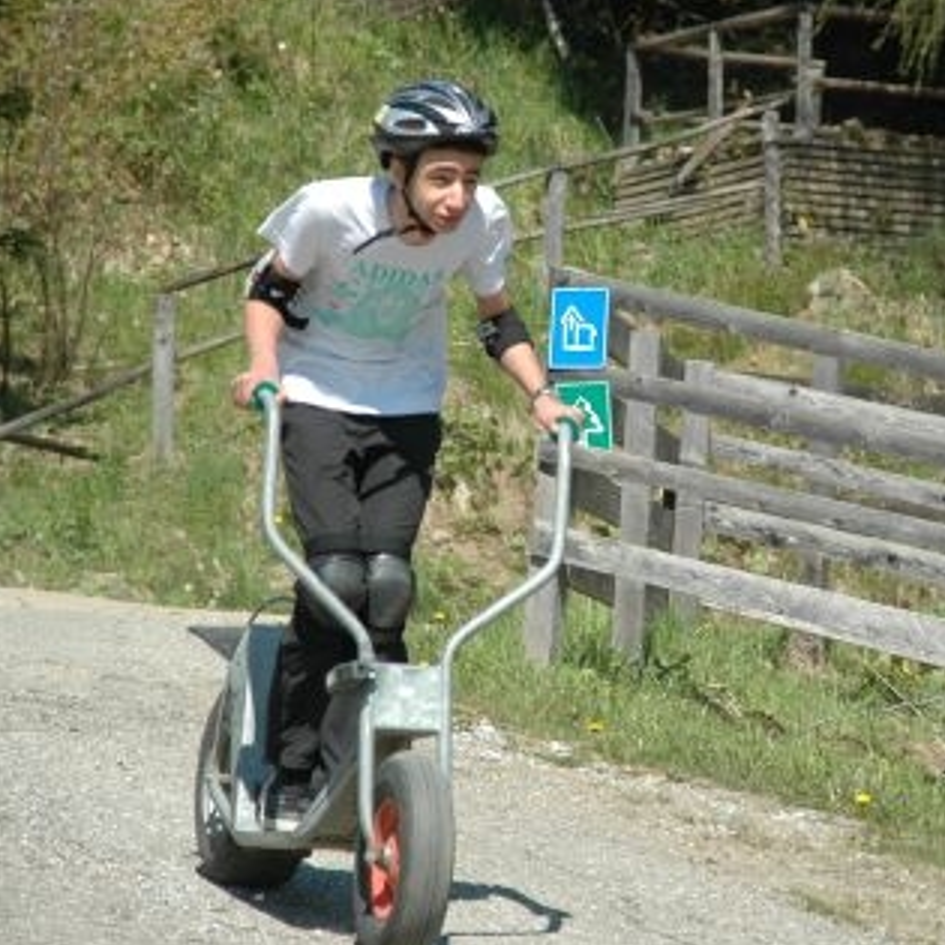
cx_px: 678
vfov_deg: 7.1
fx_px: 7567
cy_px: 426
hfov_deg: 7.1
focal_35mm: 245
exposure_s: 1/640
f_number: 6.3
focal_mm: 110
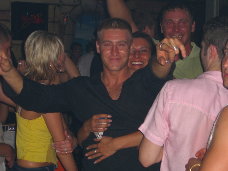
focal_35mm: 80
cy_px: 86
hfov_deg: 24.4
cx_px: 114
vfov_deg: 18.4
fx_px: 527
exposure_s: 1/60
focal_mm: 16.6
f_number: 4.4
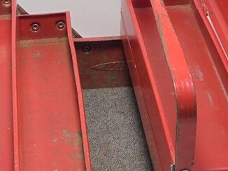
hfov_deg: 18.7
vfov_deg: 14.0
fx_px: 691
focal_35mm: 105
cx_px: 85
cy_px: 117
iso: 100
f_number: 4.2
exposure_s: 1/30
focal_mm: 6.9
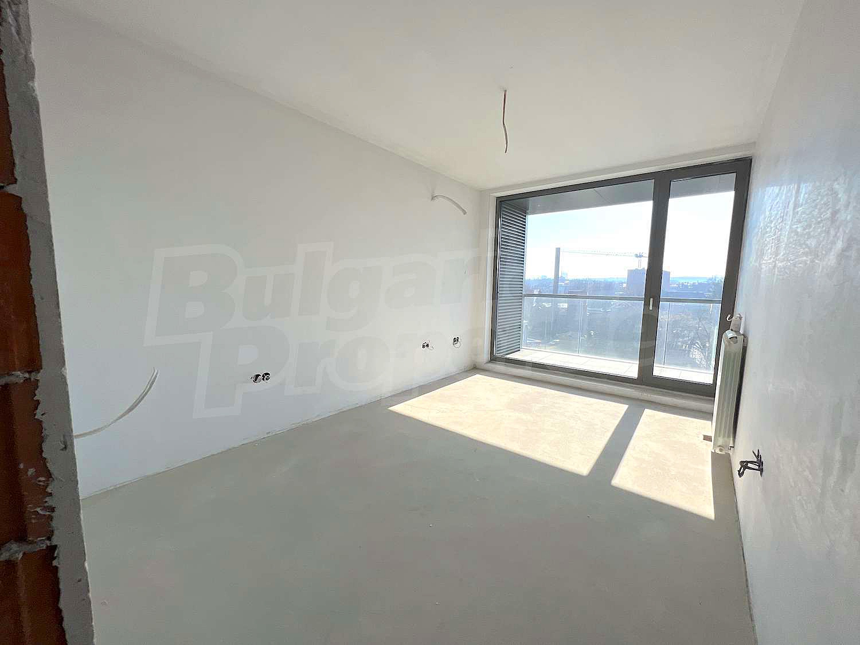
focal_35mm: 13
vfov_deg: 89.9
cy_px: 322
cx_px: 430
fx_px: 323
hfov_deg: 106.2
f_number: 1.8
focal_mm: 1.57
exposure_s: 1/911
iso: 32
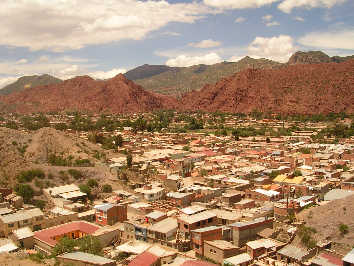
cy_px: 133
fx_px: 389
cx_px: 177
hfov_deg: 49.0
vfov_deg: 37.7
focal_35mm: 38
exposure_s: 1/448
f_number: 5.6
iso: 50
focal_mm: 5.8
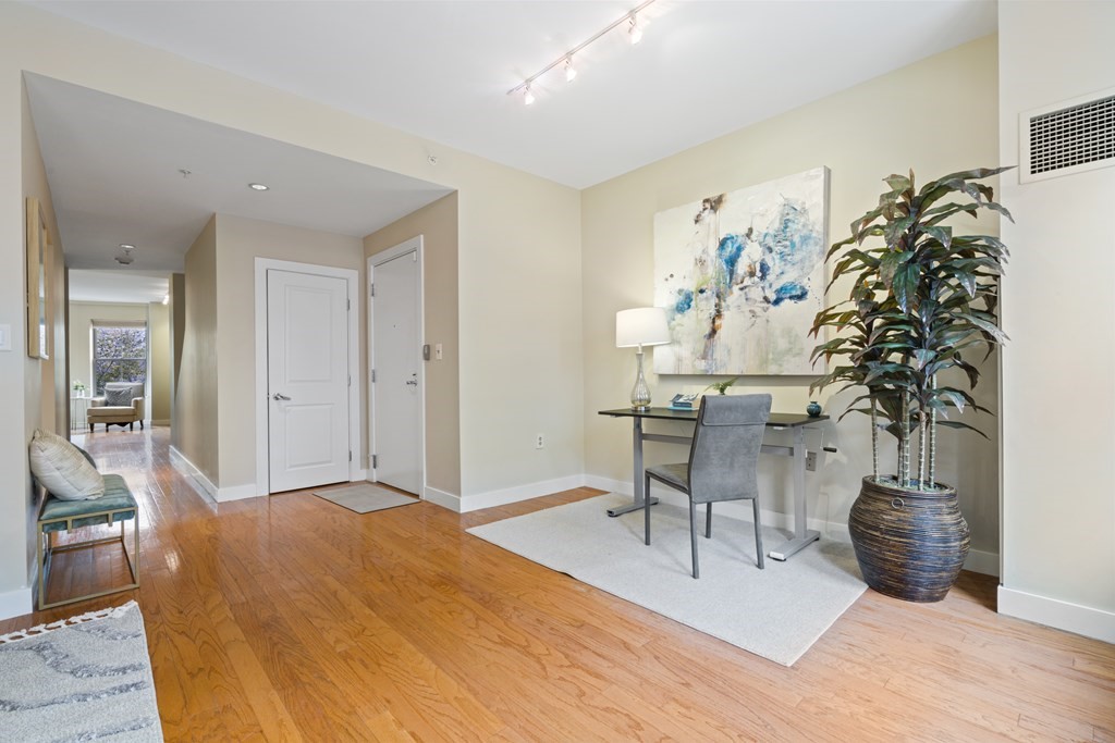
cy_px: 372
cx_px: 558
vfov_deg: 73.8
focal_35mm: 16
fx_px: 496
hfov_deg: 96.7
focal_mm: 16
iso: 320
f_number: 11
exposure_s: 1.6
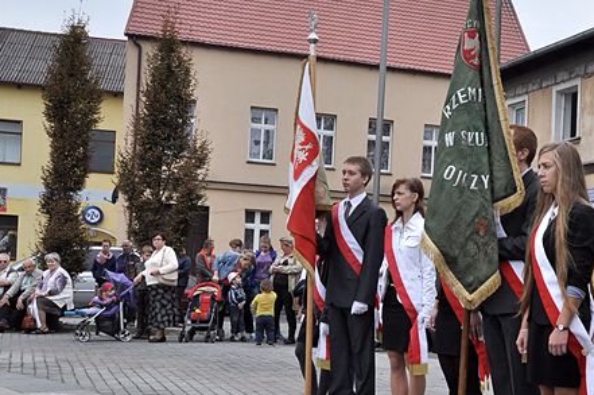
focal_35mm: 52
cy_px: 295
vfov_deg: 25.6
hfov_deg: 35.8
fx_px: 857
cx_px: 543
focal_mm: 18
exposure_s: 1/400
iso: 500
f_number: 10
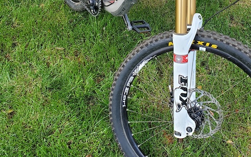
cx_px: 156
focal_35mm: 50
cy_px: 22
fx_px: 342
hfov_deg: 40.0
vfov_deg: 25.2
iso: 64
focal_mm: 4.3
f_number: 2.4
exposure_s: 1/120
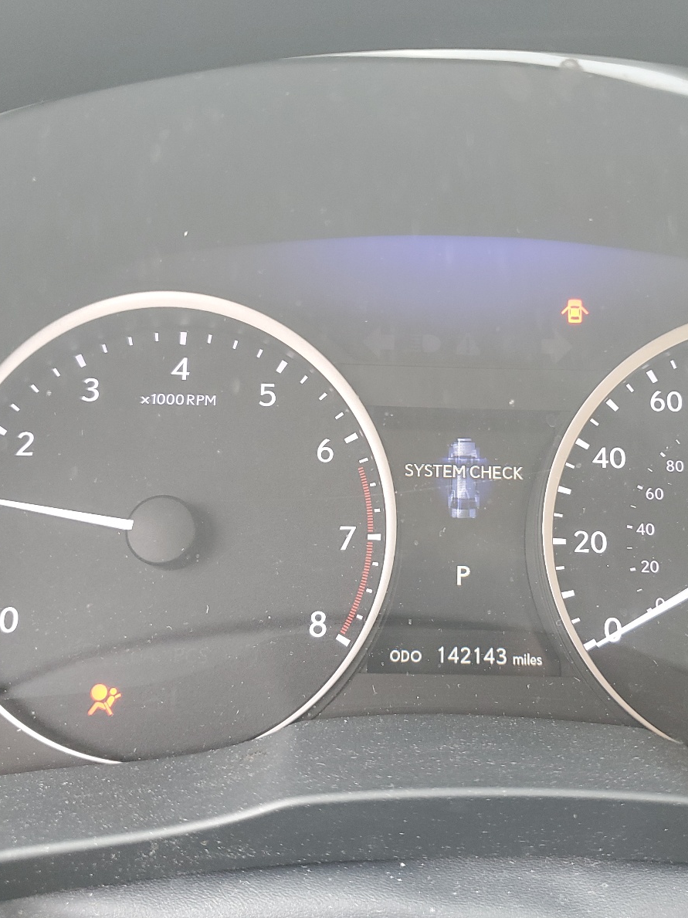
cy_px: 461
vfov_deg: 52.6
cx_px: 422
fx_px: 928
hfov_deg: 40.4
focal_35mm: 35
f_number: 1.5
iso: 77
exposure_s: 1/60.2
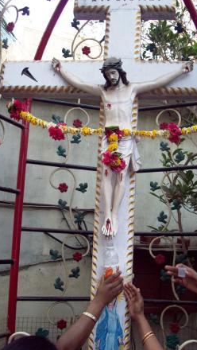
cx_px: 125
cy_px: 173
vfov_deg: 49.4
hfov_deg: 28.9
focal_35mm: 41
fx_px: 380
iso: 80
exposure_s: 1/85.8
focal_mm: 6.2
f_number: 2.8
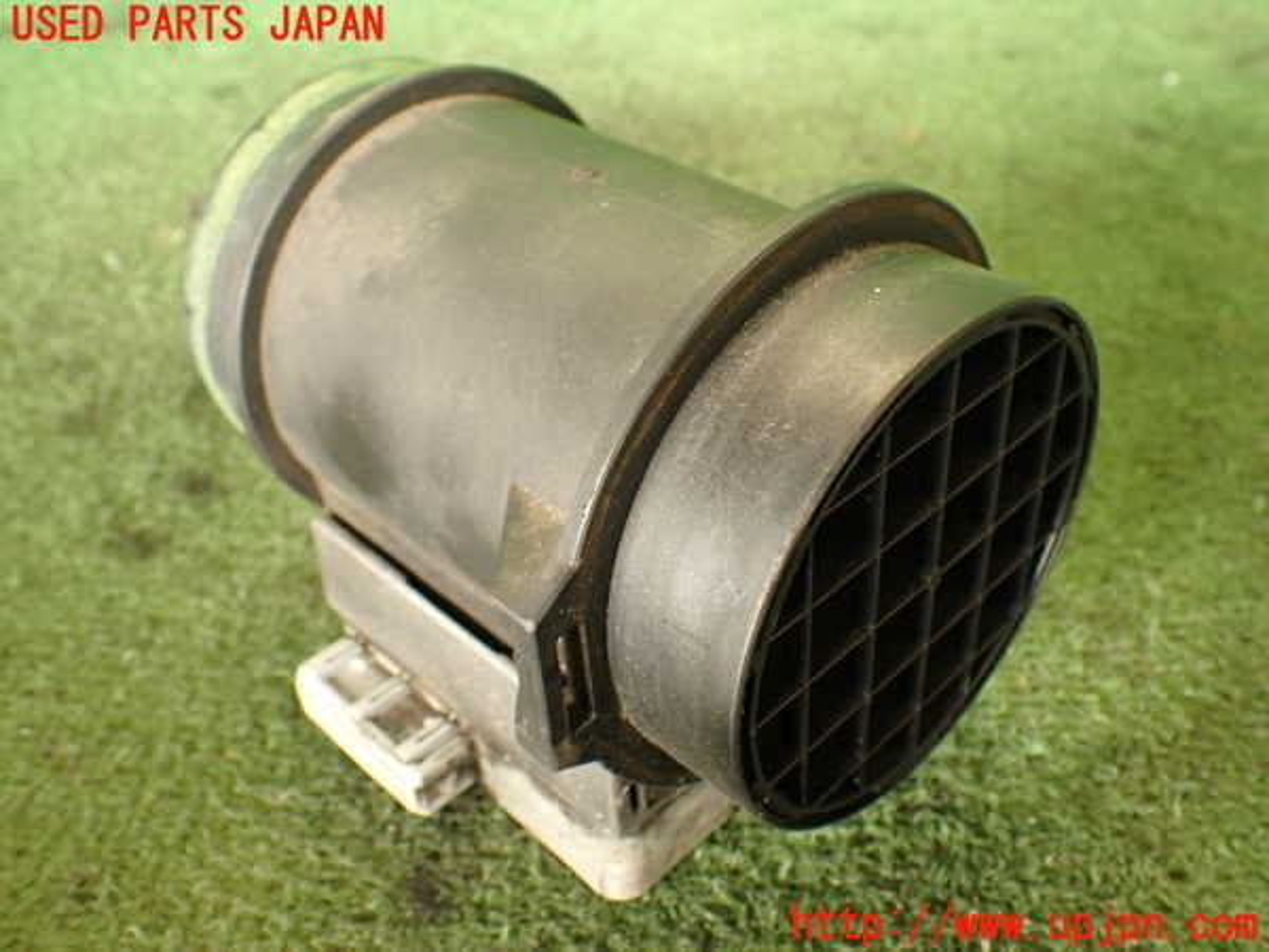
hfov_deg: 51.4
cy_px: 476
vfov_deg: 39.7
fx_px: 1320
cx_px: 634
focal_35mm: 36
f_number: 2.5
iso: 320
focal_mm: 6.37
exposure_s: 1/40
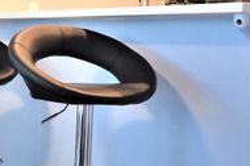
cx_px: -50
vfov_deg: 19.0
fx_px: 492
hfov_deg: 25.6
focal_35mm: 71
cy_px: 36
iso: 400
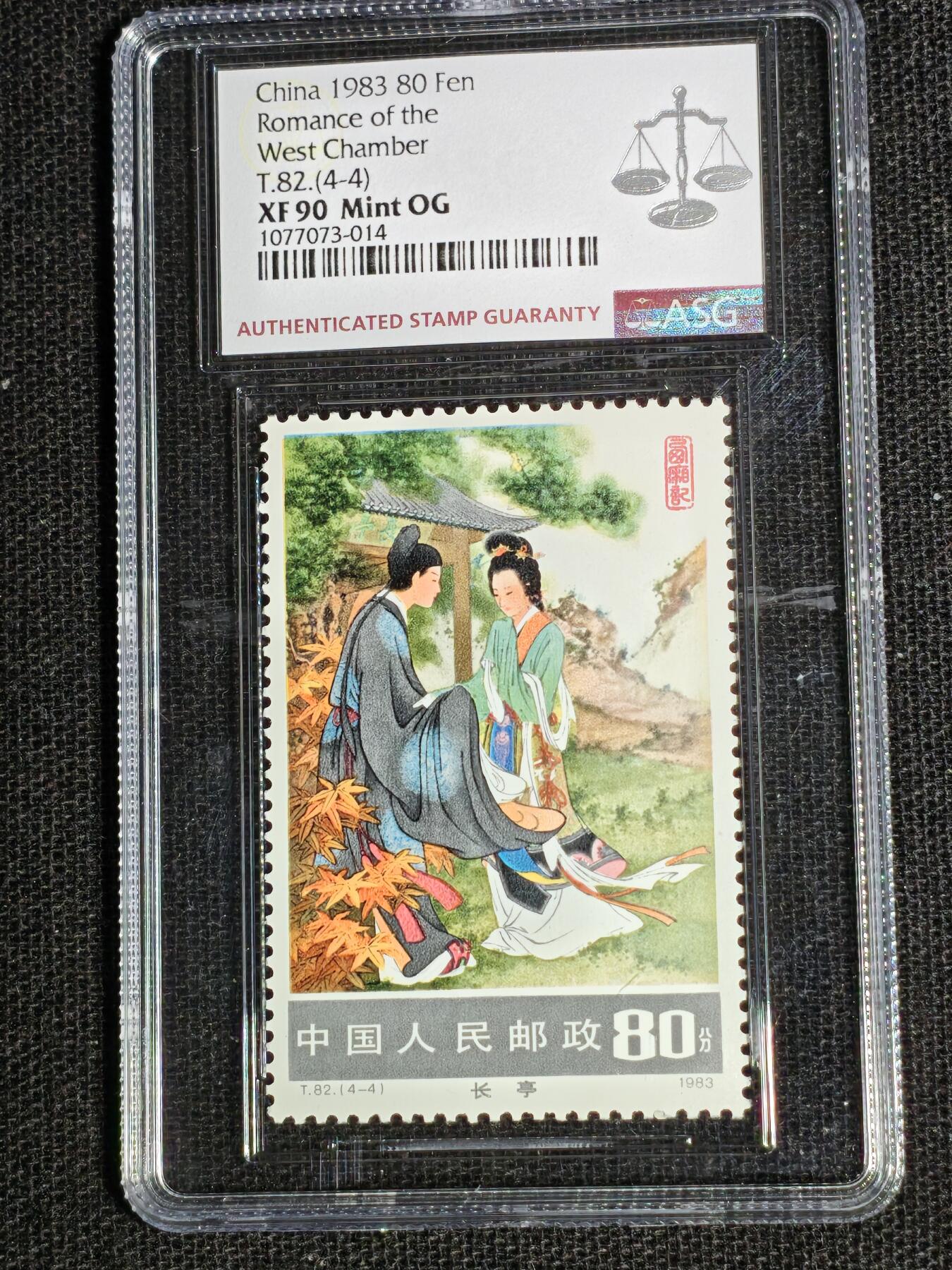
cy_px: 635
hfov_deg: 16.6
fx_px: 3264
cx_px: 476
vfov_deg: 22.0
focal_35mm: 89
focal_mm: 4.94
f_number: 1.5
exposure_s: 1/376
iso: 50
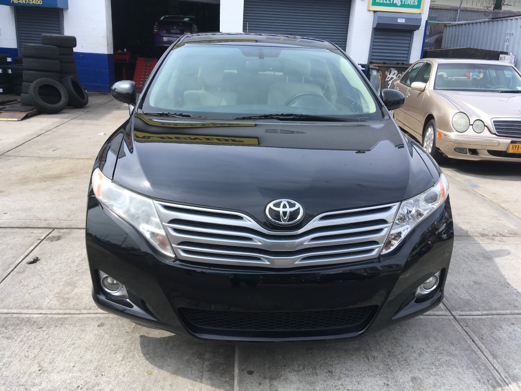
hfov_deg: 61.7
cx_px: 260
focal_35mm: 29
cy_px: 196
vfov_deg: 48.2
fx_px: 436
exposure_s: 1/686
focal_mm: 4.15
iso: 25
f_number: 2.2
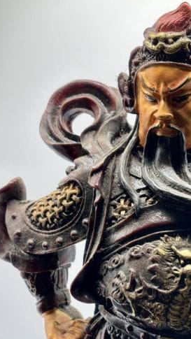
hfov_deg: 15.3
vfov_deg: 27.0
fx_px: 702
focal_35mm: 78
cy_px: 221
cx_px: 167
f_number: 1.6
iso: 32
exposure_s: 1/100
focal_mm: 5.96
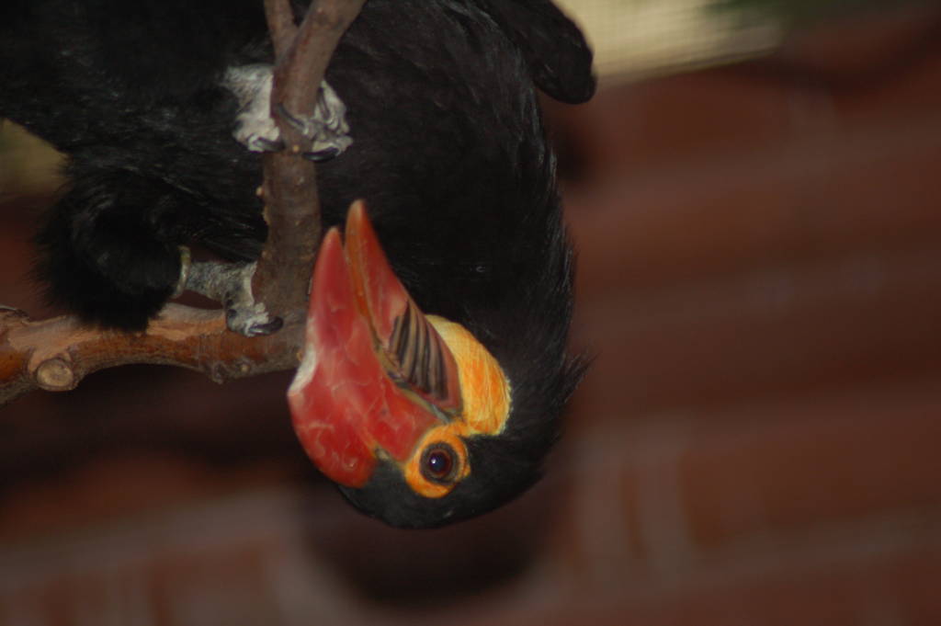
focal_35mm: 315
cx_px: 470
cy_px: 313
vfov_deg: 4.4
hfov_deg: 6.5
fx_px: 8227
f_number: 5
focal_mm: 210
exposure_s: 1/60
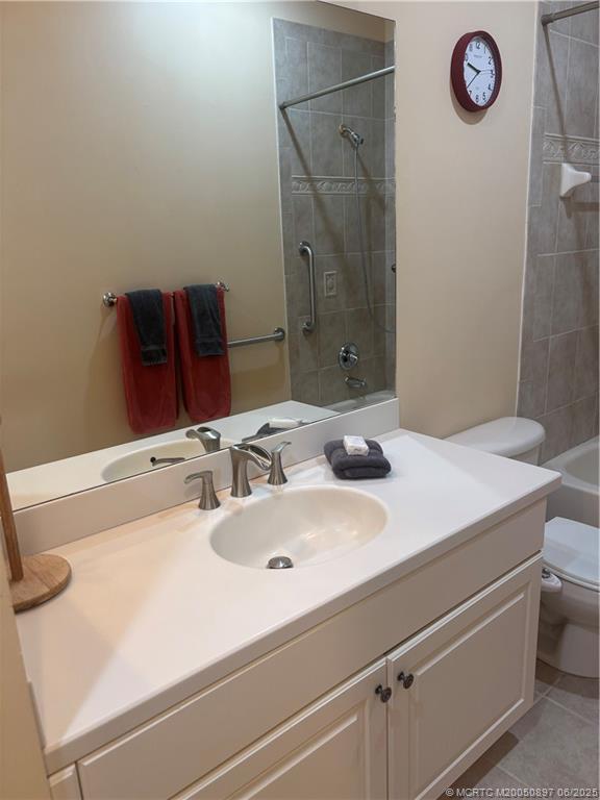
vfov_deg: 67.3
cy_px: 400
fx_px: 601
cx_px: 300
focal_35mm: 26
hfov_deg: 53.1
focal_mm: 5.96
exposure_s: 1/60
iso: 80
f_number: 1.6
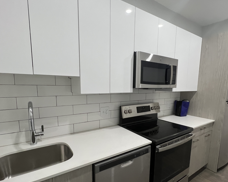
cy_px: 105
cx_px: 120
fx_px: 121
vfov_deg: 73.4
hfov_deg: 86.3
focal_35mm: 18
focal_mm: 1.57
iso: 250
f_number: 1.8
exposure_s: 1/120
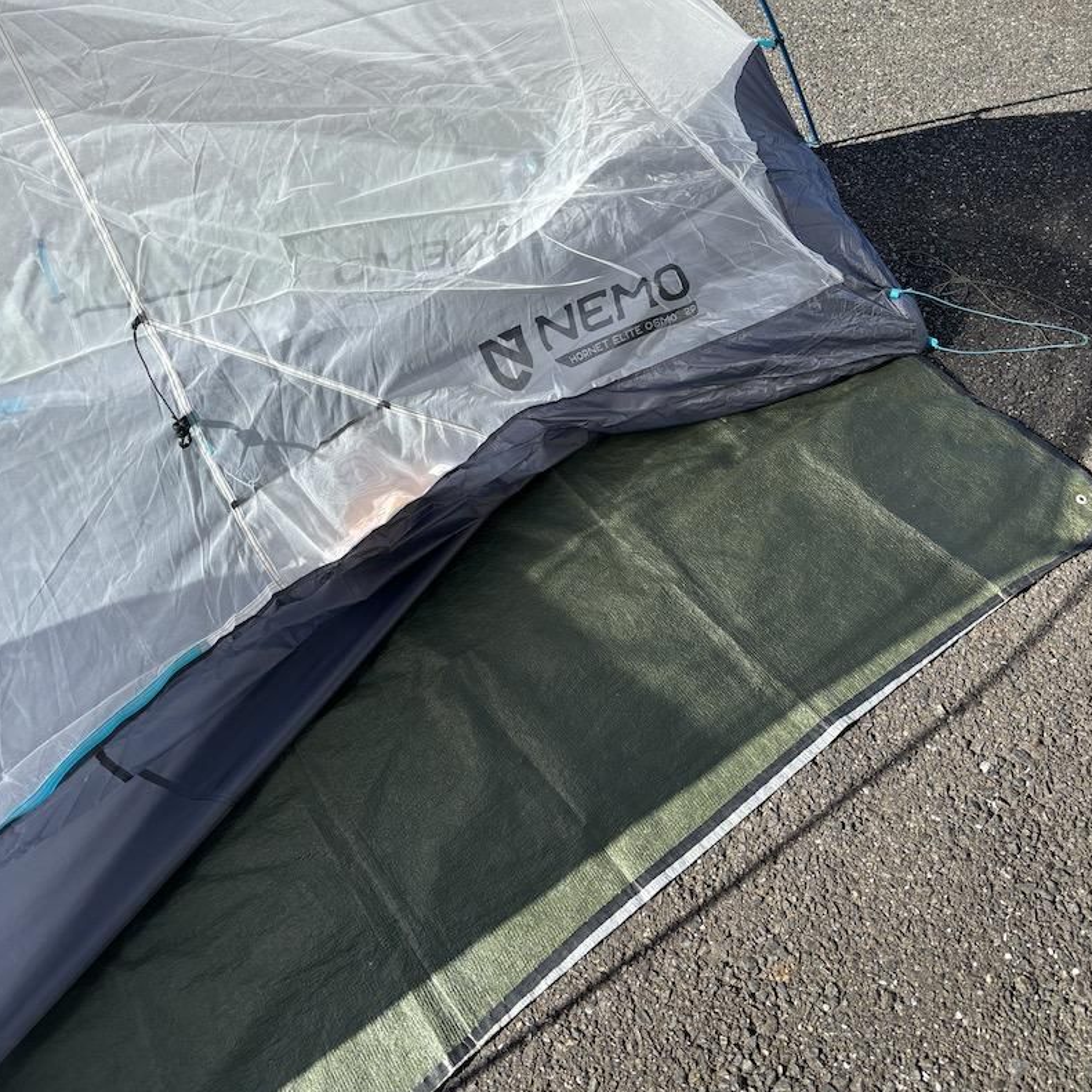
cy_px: 382
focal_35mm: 31
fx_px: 1106
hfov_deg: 52.5
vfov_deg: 51.7
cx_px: 544
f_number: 1.6
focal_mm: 5.96
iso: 50
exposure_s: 1/1695
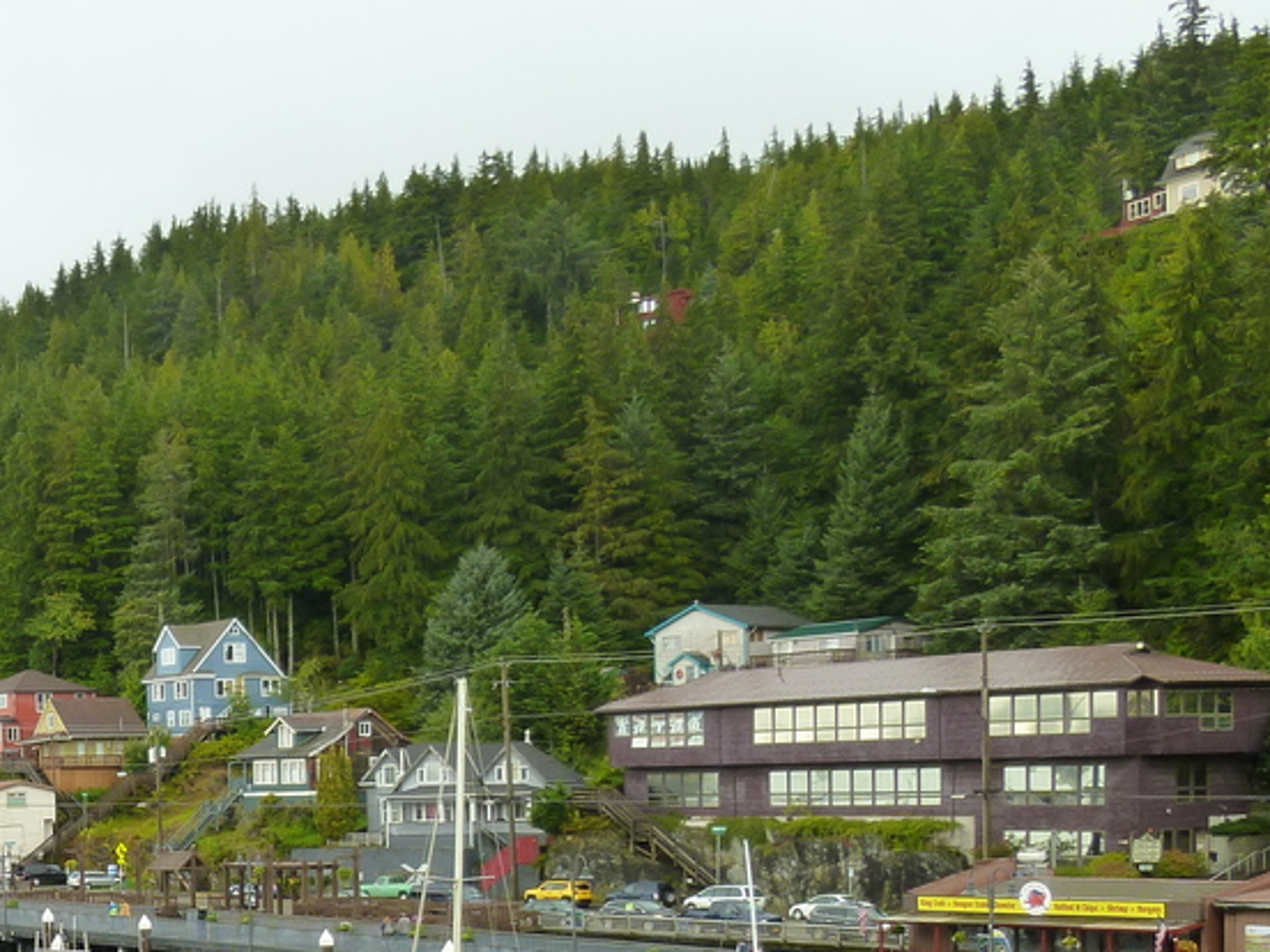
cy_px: 881
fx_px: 2128
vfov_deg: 24.4
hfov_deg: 29.6
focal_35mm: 58
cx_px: -154
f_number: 3.3
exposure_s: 1/100
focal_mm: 4.5
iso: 125
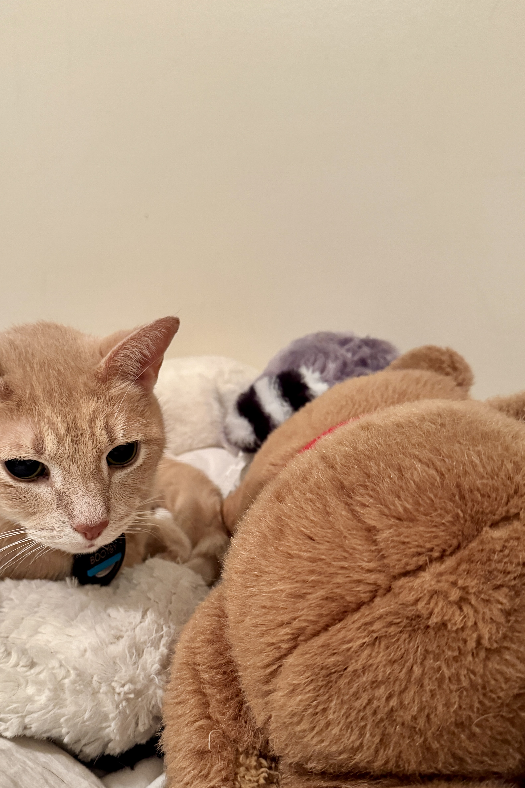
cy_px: 464
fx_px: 656
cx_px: 228
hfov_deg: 43.5
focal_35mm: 30
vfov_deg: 61.5
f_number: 1.78
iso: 800
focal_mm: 6.76
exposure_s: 1/40
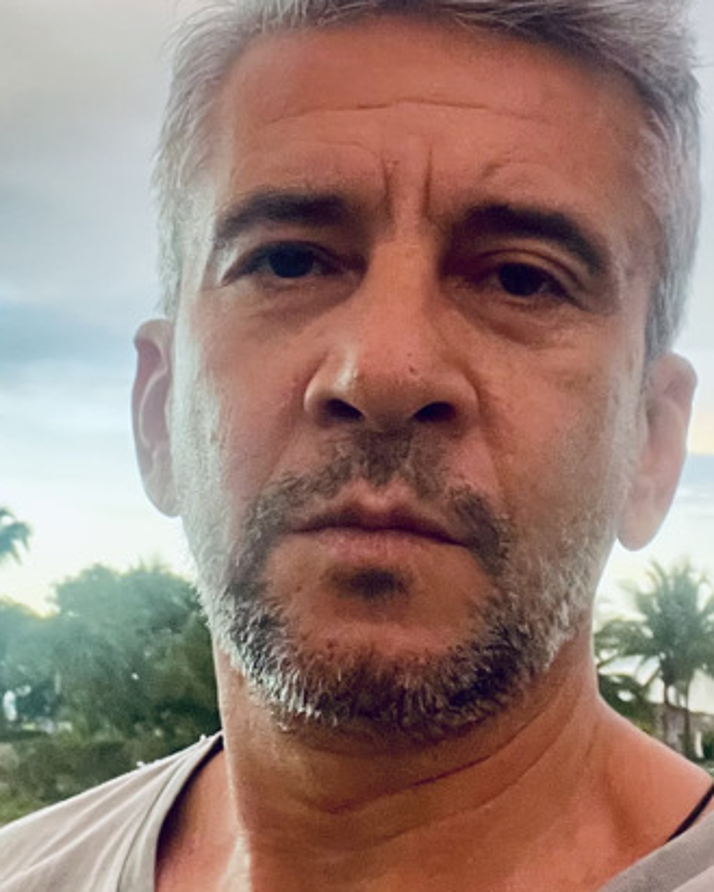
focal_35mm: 73
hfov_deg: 21.0
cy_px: 239
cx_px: 334
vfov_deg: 25.8
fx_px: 1928
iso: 250
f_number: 2.2
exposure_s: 1/60
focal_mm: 2.71
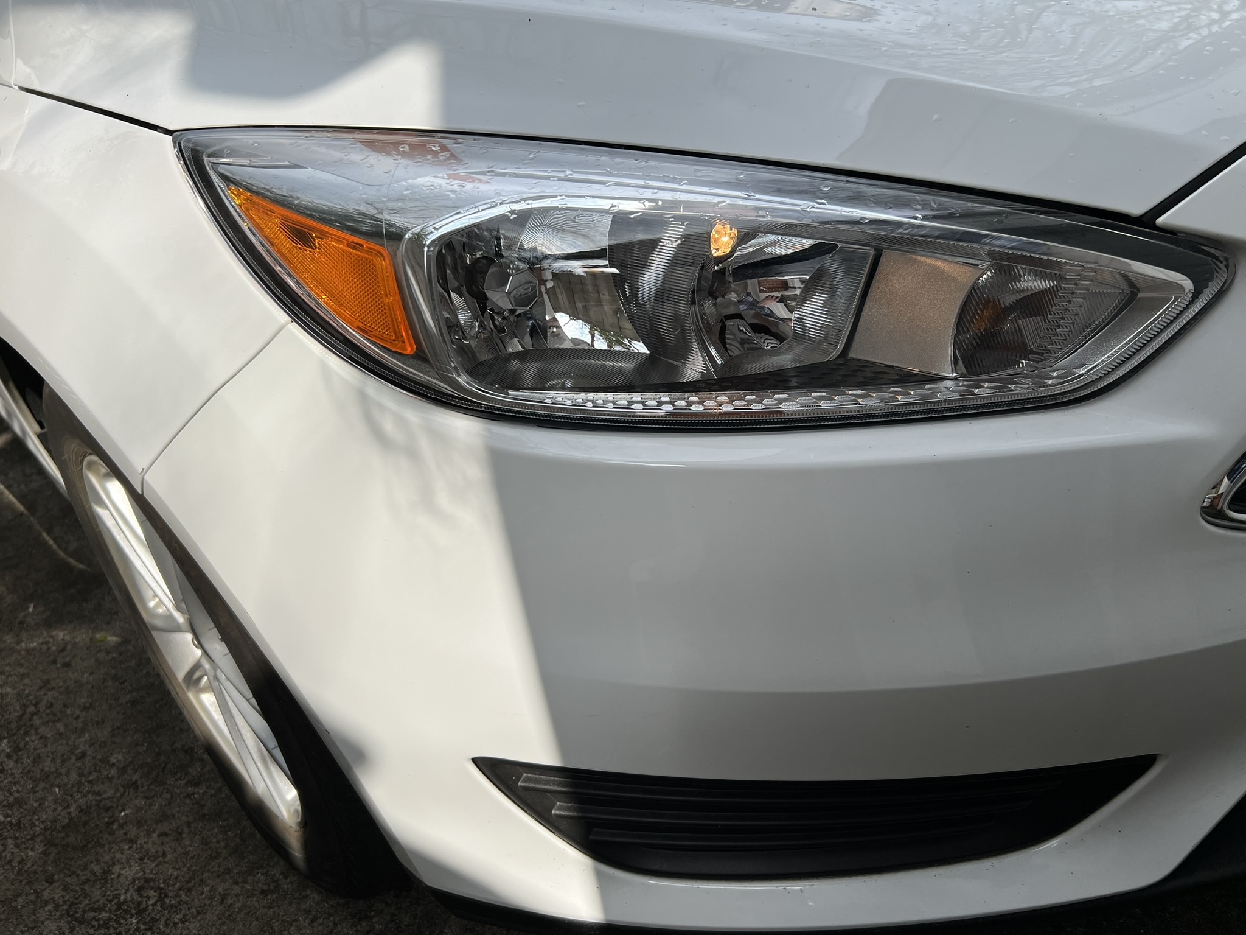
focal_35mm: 26
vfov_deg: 53.1
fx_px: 936
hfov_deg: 67.3
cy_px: 468
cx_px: 623
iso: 50
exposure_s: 1/3460
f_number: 1.5
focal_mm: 5.7
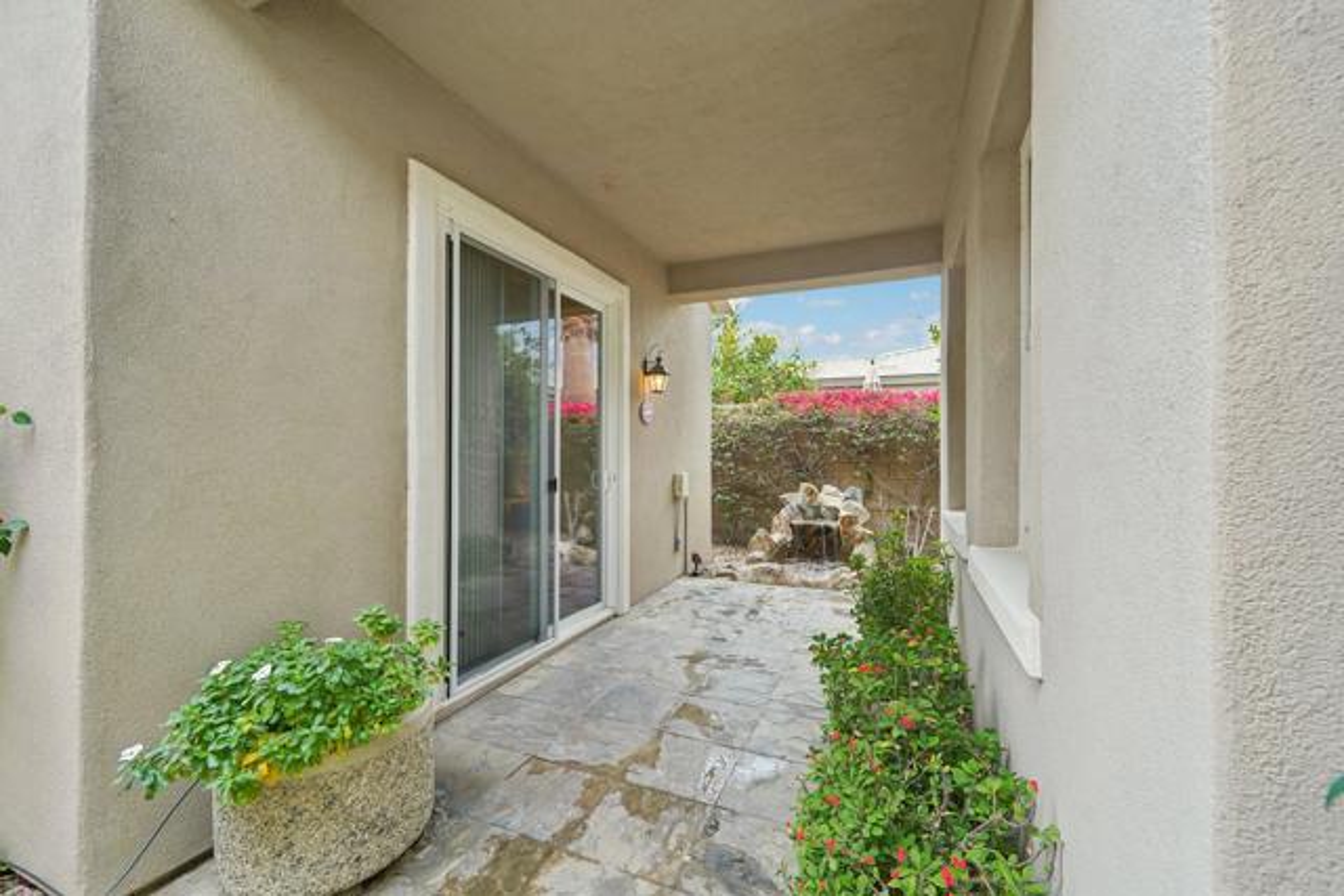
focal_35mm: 14
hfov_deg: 104.2
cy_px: 448
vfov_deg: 81.2
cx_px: 672
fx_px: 523
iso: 160
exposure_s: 1/30
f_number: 8
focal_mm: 14
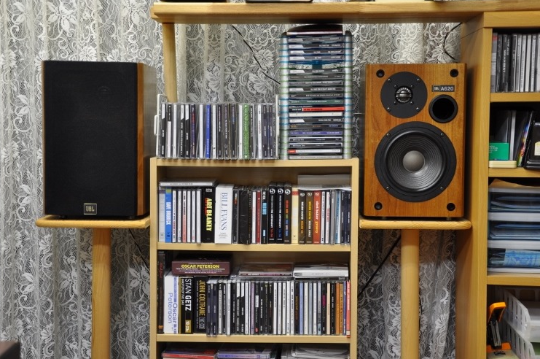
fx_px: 1019
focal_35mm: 68
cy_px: 181
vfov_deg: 20.0
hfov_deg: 29.7
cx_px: 272
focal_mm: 42
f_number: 4.8
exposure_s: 1/25
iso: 500
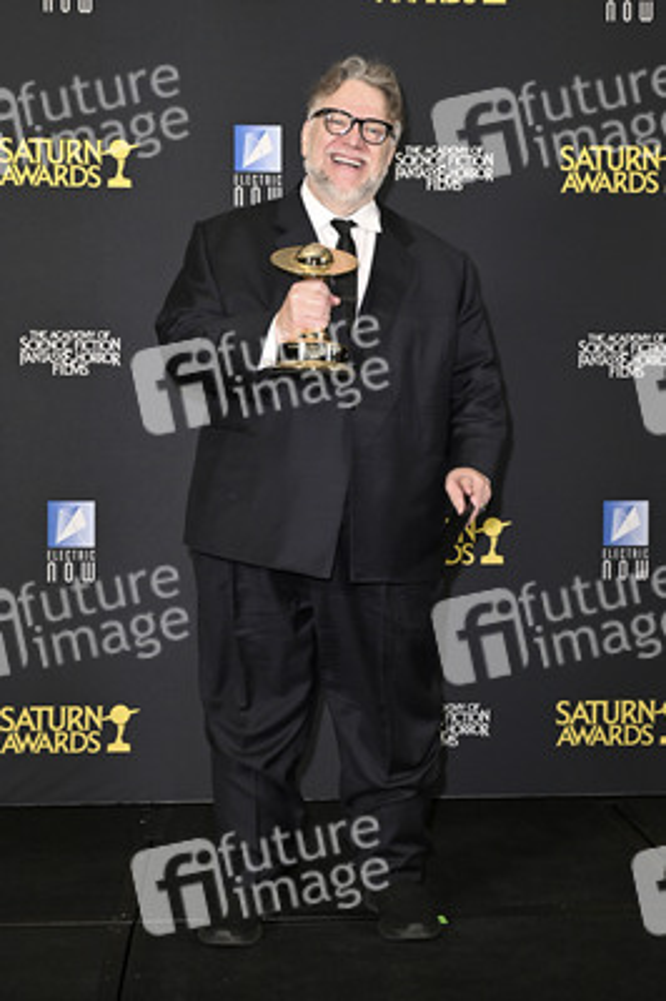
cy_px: 500
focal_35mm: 44
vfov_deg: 44.5
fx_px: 1223
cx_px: 333
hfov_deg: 30.5
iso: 2000
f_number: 5
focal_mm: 44
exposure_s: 1/320
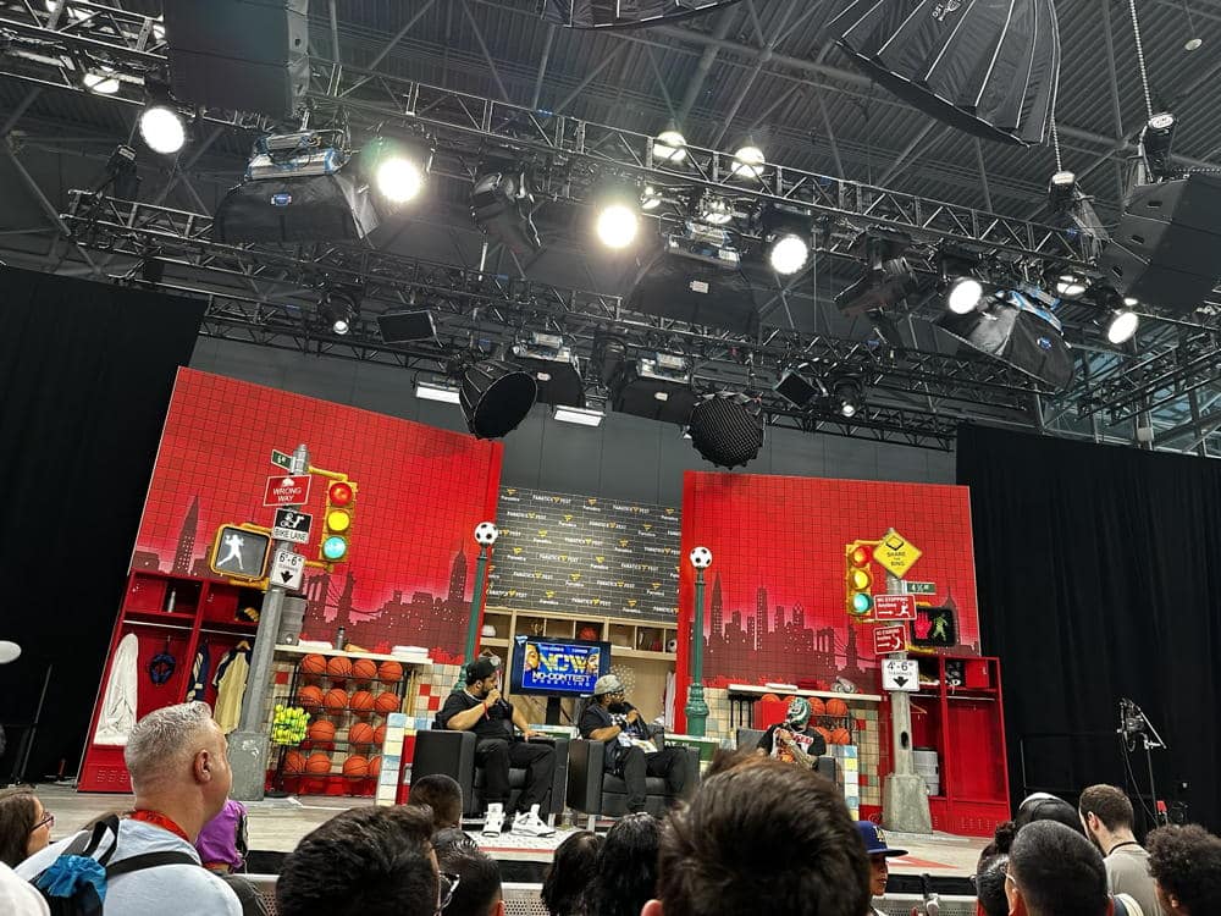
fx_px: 847
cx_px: 610
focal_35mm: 24
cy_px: 458
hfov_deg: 71.6
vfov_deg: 56.8
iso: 160
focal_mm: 6.86
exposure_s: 1/63
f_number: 1.78
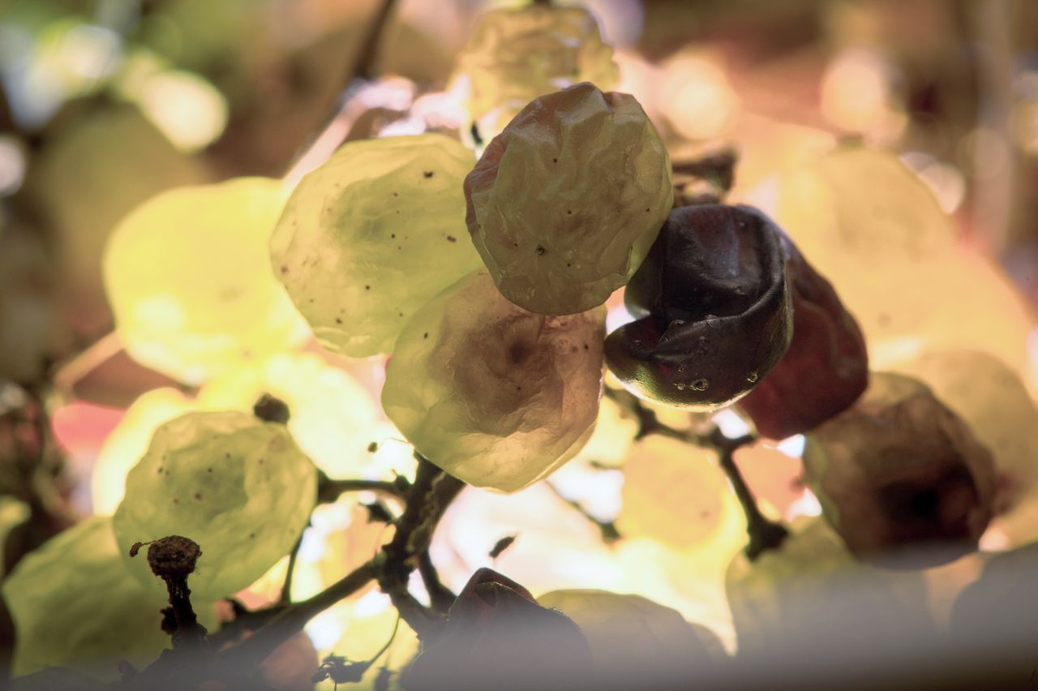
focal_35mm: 105
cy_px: 346
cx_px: 519
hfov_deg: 19.5
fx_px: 3026
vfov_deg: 13.0
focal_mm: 105
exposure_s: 1/250
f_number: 16
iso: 400
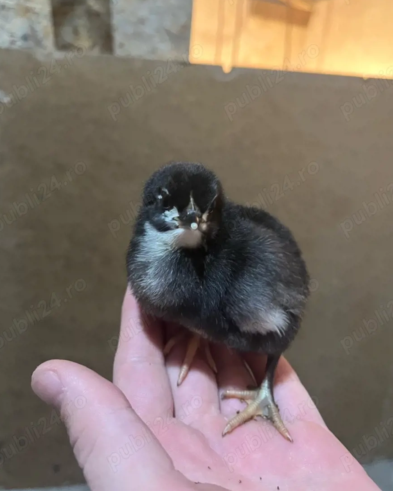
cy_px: 215
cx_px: 184
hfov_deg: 47.1
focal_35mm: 31
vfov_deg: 57.0
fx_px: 451
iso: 800
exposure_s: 1/25
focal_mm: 5.1
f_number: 1.6
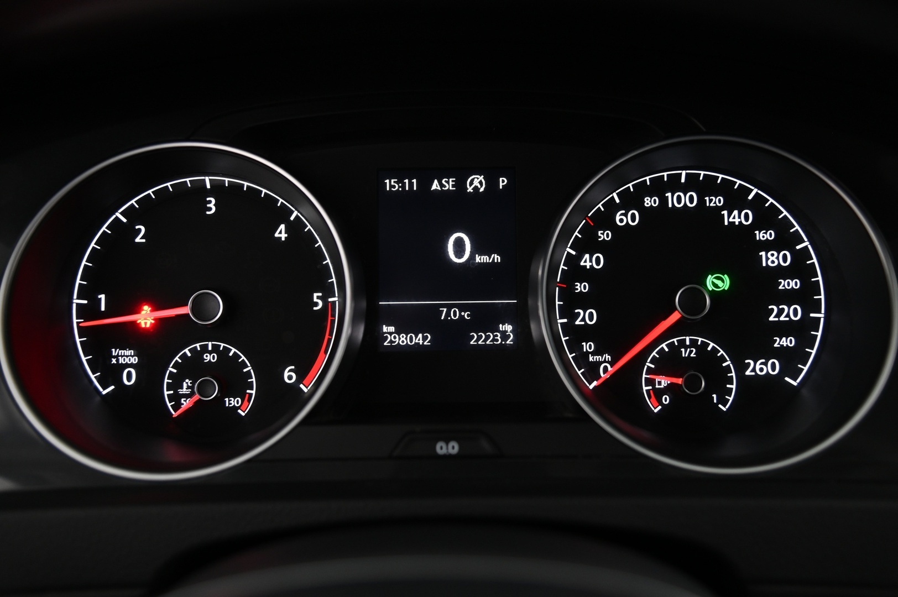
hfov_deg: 48.5
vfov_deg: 33.3
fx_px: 997
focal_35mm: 40
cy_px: 298
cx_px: 449
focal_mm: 40
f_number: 4
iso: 2000
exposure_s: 1/25
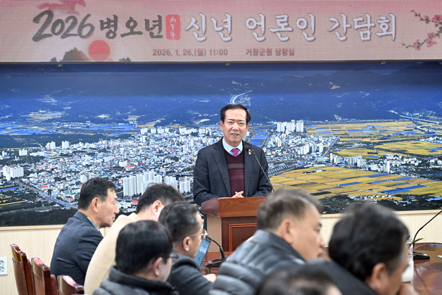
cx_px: 221
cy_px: 148
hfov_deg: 20.0
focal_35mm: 102
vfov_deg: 13.4
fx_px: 1253
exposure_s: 1/125
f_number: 5
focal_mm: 102
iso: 3200
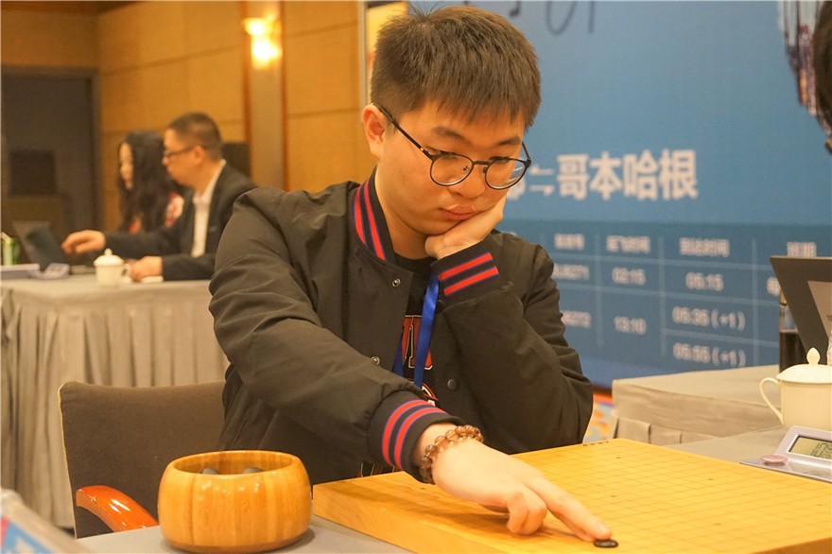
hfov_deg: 32.9
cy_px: 277
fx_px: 1409
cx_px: 416
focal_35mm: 61
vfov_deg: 22.2
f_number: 4
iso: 4000
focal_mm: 41
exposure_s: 1/160
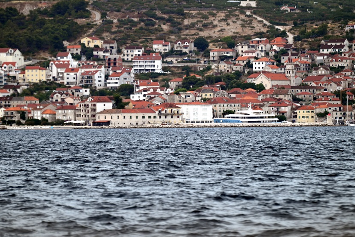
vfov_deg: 3.8
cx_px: 180
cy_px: 97
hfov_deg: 5.7
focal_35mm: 363
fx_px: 3580
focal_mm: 300
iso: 200
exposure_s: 1/320
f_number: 5.6
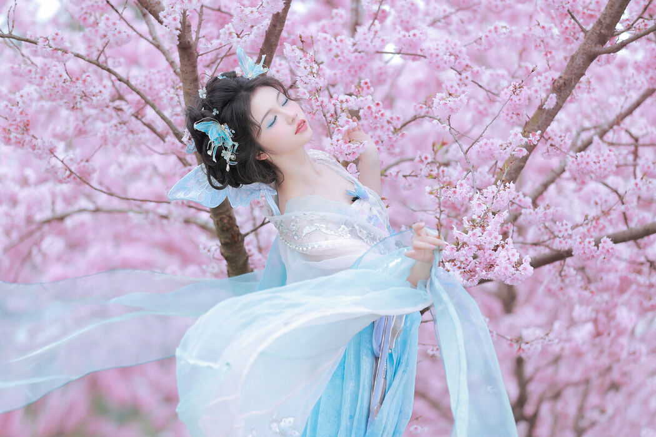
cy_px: 218
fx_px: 2587
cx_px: 328
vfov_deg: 9.7
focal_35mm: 142
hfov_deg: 14.4
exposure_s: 1/320
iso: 250
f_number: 2.8
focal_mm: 142
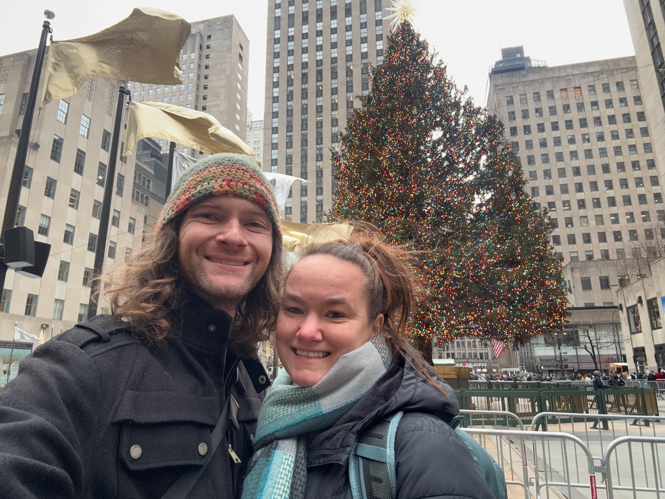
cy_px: 250
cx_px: 332
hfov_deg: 73.9
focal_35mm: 23
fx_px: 442
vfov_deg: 58.9
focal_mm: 2.69
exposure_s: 1/122
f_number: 1.9
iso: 40
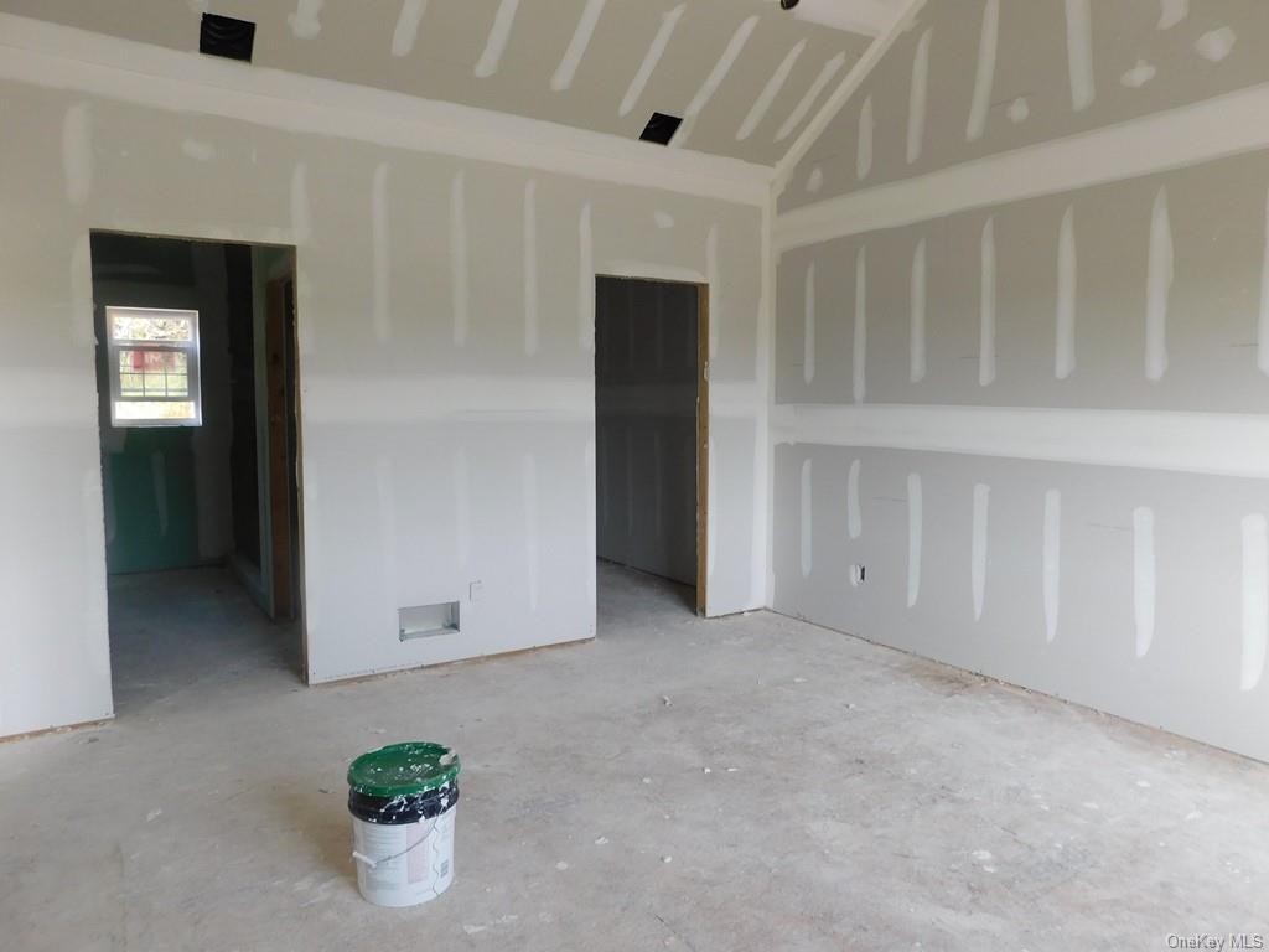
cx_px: 634
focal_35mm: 23
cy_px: 476
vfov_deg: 58.9
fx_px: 843
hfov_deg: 73.9
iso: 125
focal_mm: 4
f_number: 3
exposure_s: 1/60
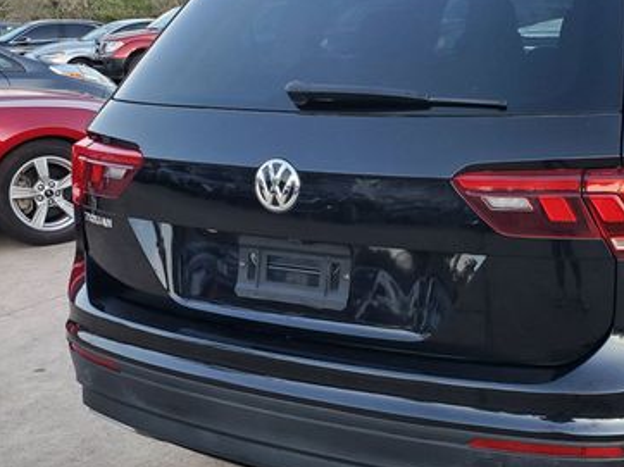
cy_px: 227
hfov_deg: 40.8
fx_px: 829
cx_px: 410
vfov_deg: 31.5
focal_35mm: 46
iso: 200
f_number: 2.4
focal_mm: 4.3
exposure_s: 1/40
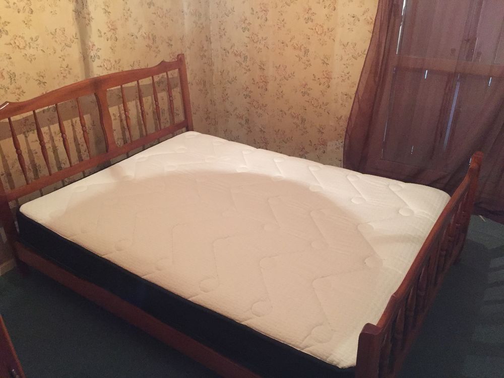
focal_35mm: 29
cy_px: 189
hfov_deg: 61.7
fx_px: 422
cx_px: 252
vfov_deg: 48.2
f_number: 2.2
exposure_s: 1/17
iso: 400
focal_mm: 4.15
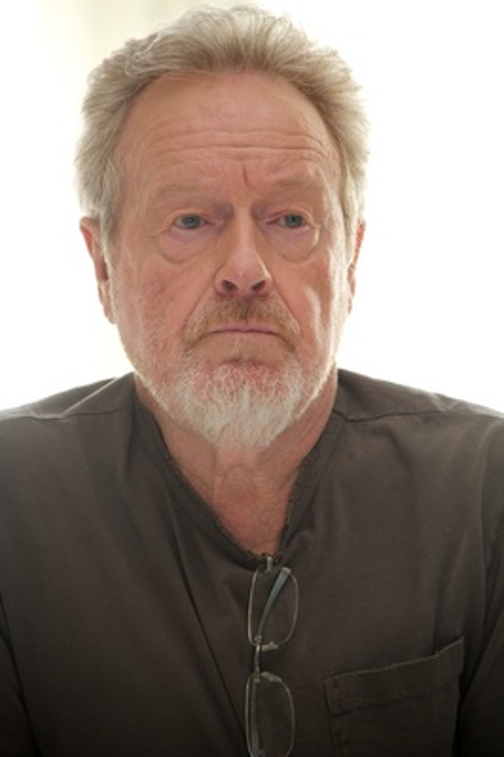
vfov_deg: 10.3
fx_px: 4207
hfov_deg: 6.9
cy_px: 378
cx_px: 252
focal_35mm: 200
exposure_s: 1/60
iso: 500
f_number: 5.6
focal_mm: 200
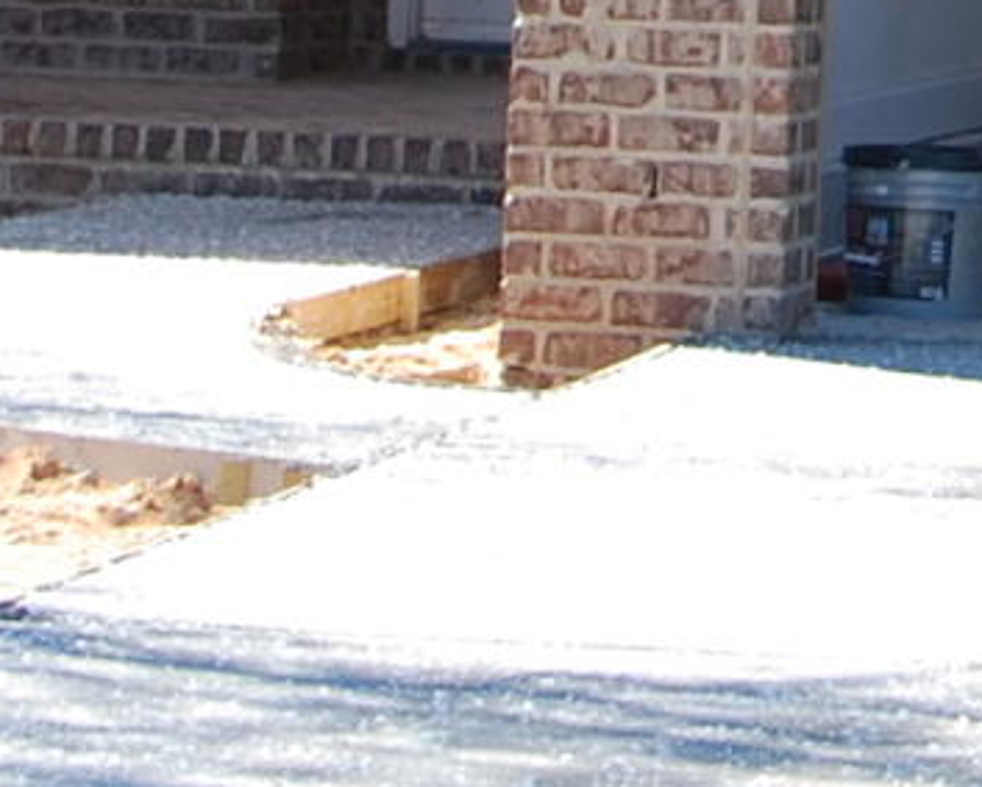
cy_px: -1090
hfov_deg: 5.7
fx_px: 9744
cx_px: 1477
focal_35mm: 335
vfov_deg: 4.5
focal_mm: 28
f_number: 6.3
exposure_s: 1/160
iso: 100
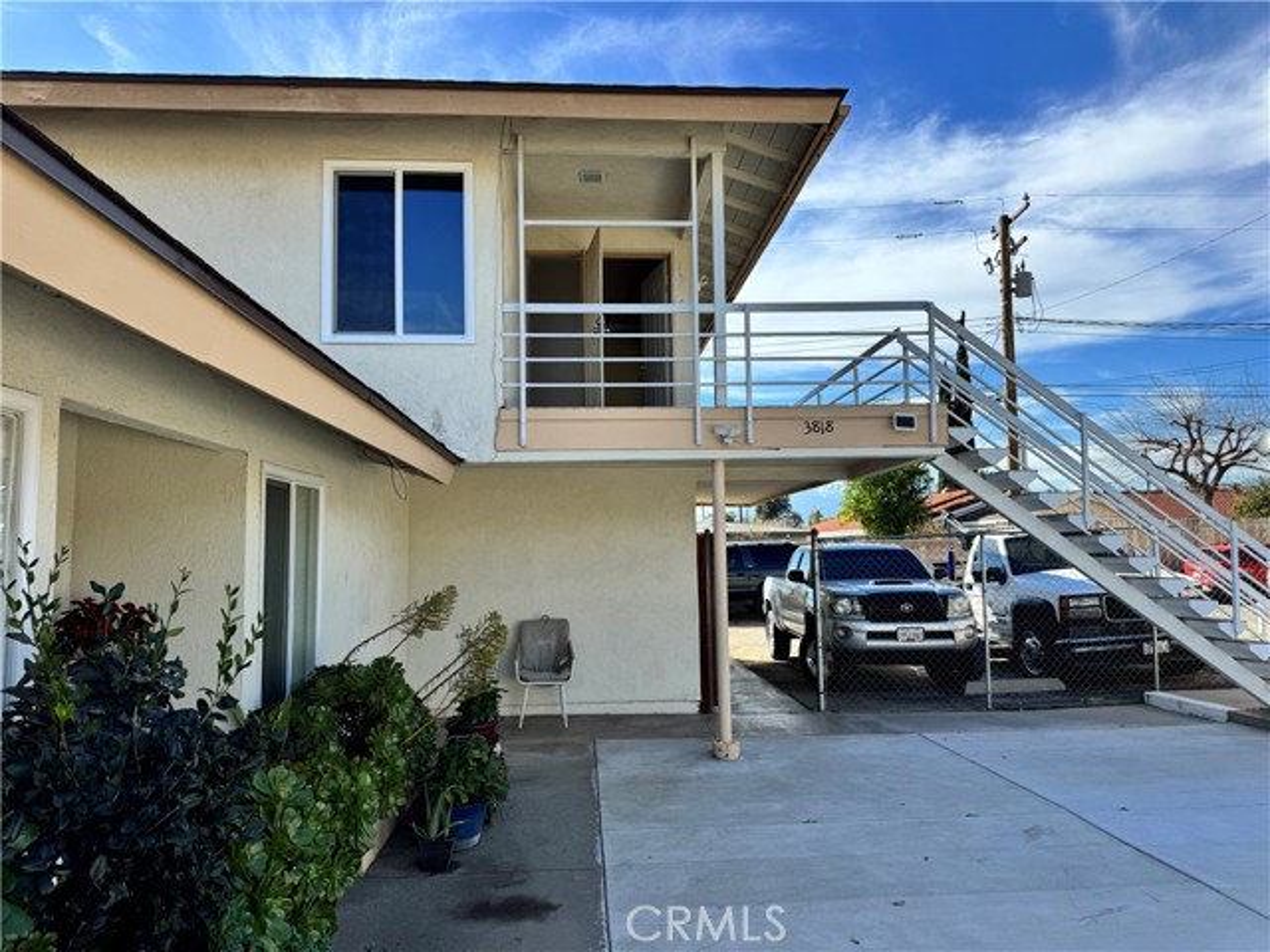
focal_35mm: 24
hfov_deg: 71.6
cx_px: 635
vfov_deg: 56.8
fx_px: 881
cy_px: 476
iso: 80
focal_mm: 6.76
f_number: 1.78
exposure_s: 1/2604
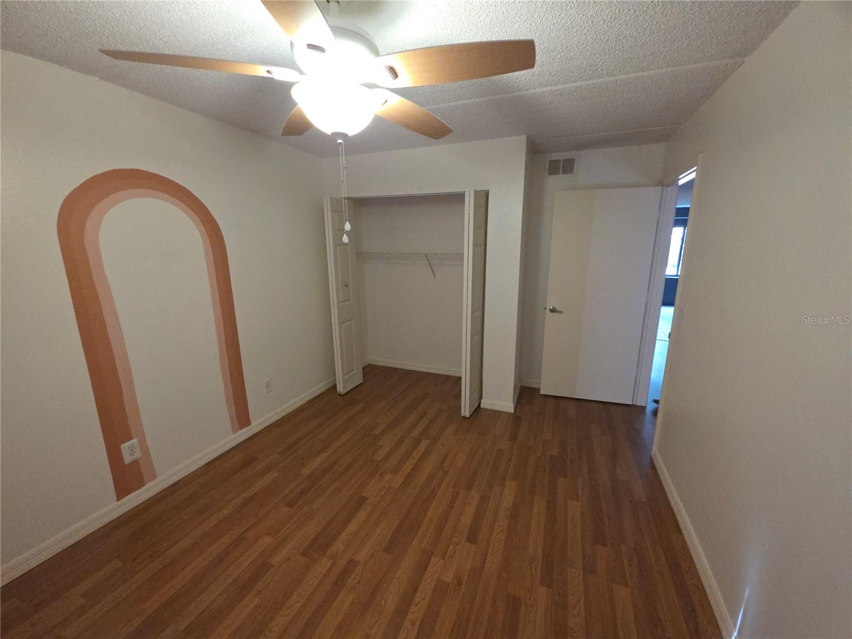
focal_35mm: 13
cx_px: 426
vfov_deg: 89.9
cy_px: 320
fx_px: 320
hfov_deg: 106.2
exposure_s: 1/60
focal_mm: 2.2
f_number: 1.9
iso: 400
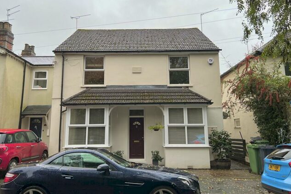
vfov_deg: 43.5
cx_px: 139
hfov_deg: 61.9
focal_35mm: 30
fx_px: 243
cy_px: 82
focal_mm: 5.7
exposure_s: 1/588
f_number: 1.5
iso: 50
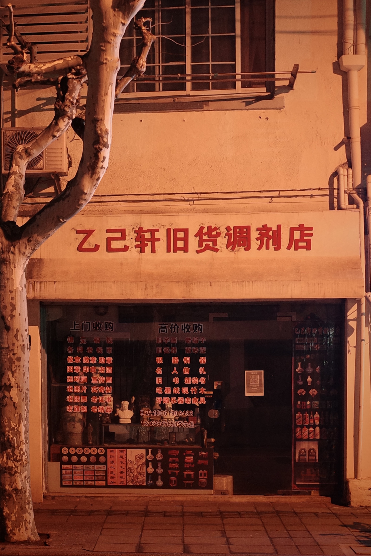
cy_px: 278
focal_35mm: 50
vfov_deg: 39.6
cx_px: 186
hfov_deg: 27.0
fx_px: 773
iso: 800
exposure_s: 1/10
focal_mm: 18.3
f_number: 2.8
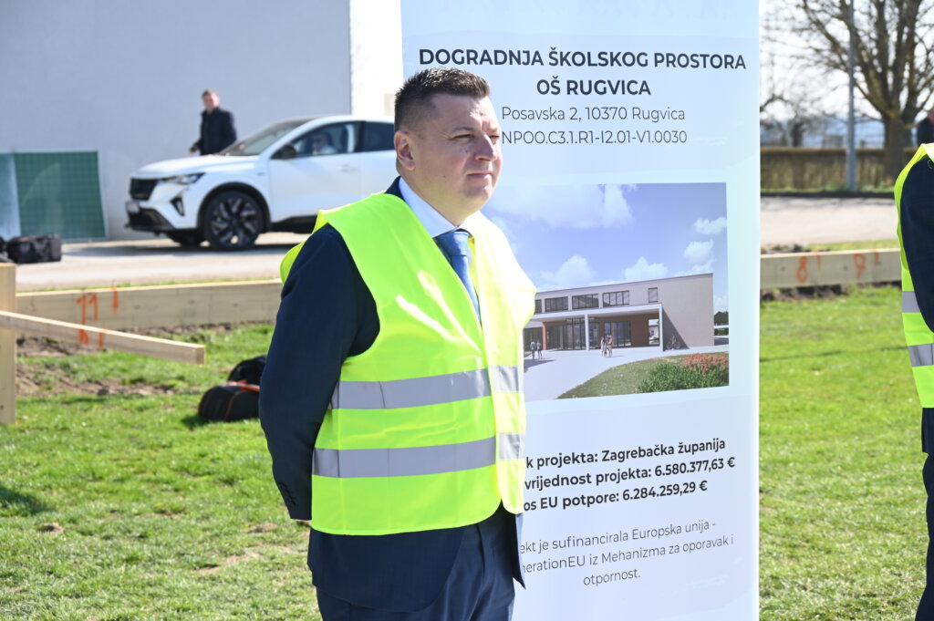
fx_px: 1918
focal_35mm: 74
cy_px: 310
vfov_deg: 18.4
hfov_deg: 27.4
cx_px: 467
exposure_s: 1/160
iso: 100
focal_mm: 74
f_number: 6
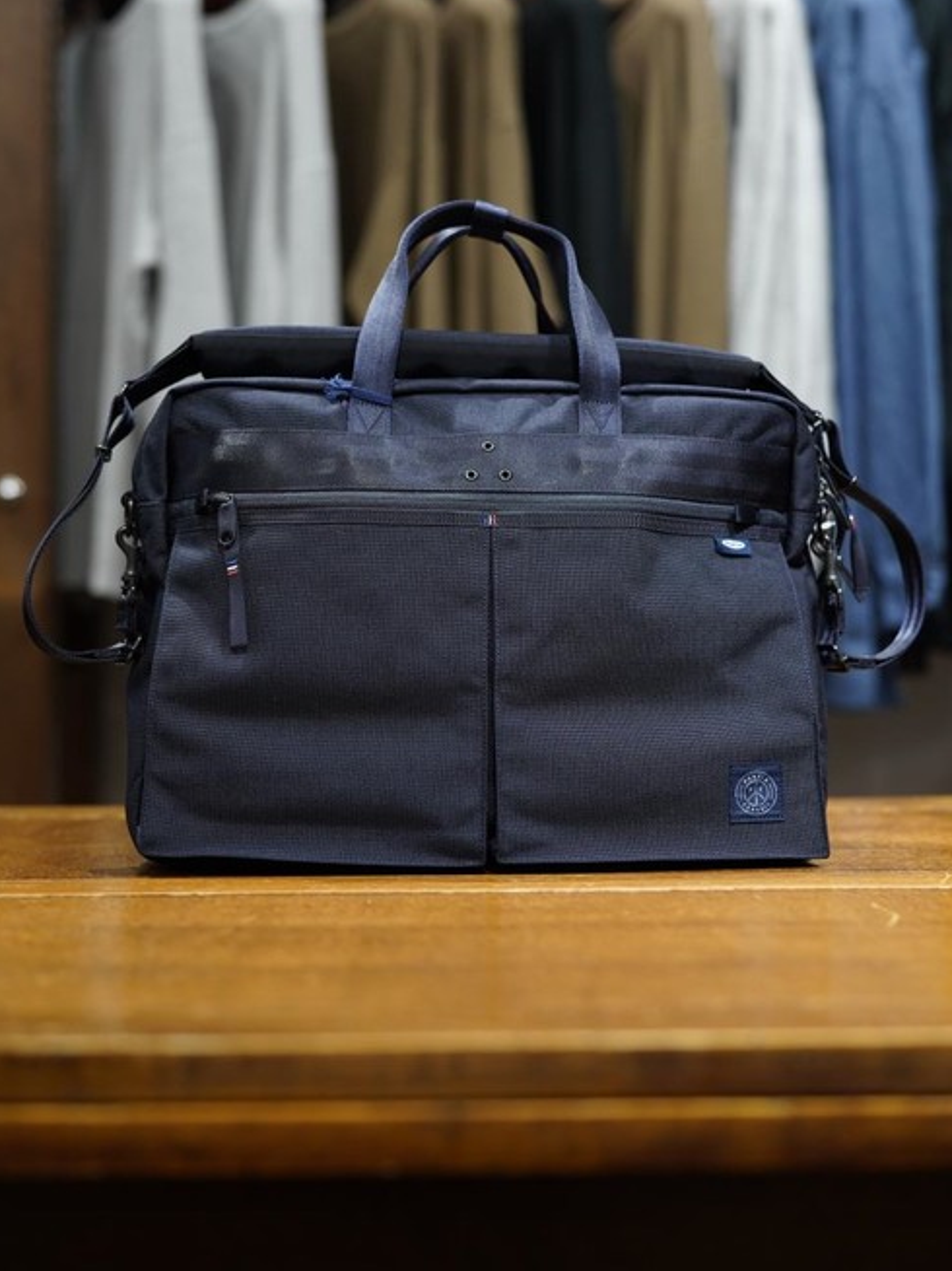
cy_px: 551
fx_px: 2018
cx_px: 474
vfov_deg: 34.9
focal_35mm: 55
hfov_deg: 26.5
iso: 800
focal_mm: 50
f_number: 2
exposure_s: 1/50
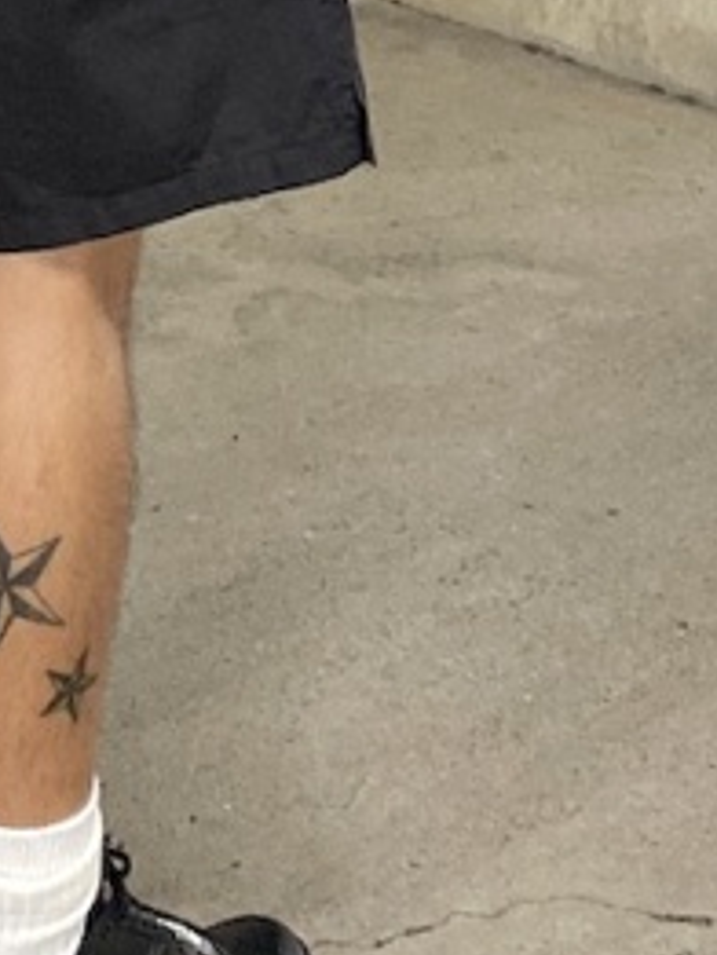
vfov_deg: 21.5
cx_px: -80
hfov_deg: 16.8
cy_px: -159
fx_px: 2346
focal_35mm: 85
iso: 320
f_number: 1.8
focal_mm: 4.25
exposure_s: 1/50
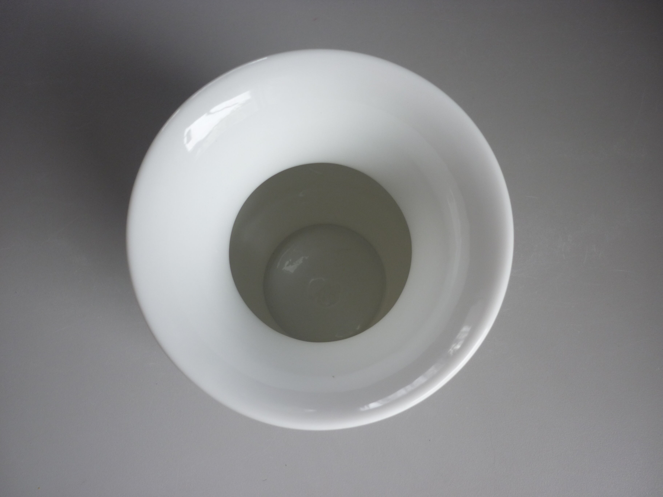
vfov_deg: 42.9
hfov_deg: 55.4
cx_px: 332
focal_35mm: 33
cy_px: 248
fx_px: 632
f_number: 2.8
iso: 80
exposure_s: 1/50
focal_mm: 5.5
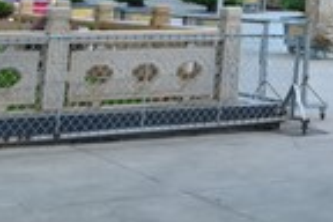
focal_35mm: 108
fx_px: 999
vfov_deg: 11.3
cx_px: 523
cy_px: -237
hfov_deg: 16.9
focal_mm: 24
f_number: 7.1
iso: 160
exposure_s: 1/160
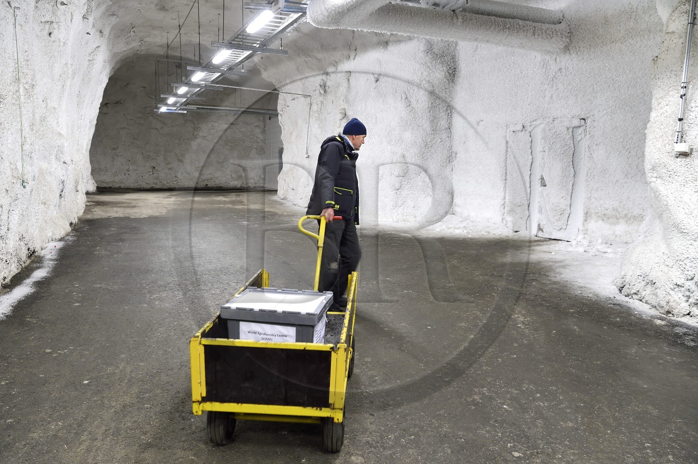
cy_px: 232
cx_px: 349
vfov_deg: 44.9
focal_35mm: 29
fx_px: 562
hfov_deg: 63.7
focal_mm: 29
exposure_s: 1/15
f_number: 6.3
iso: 1600
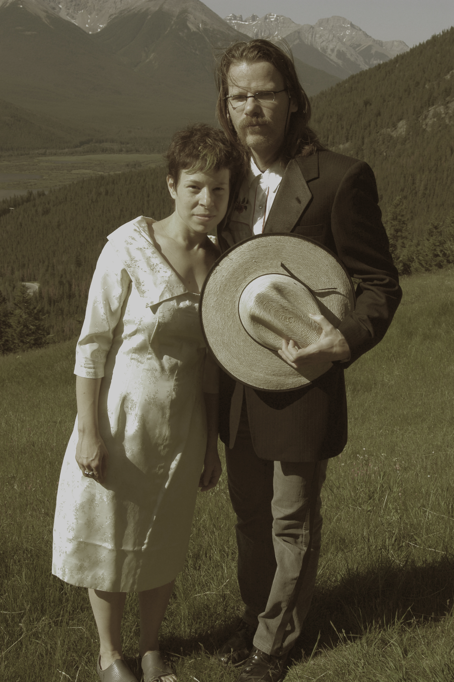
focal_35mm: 45
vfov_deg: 43.6
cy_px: 341
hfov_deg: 29.8
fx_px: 853
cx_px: 227
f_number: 9
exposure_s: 1/320
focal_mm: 30
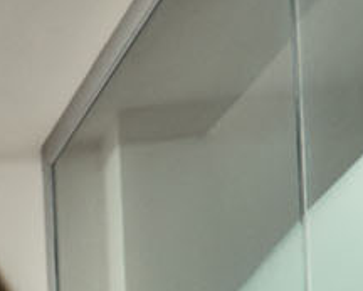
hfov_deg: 6.1
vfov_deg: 5.9
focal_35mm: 235
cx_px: -1299
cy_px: 1025
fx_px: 2526
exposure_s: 1/400
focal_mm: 27
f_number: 3.5
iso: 500
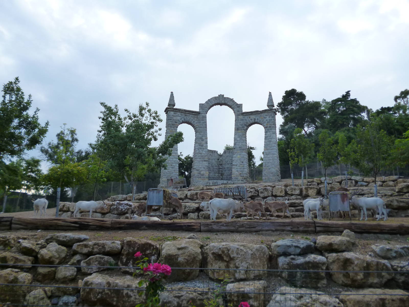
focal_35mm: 28
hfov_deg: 63.4
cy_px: 154
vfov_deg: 49.7
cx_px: 204
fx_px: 331
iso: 160
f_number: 3.1
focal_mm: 5
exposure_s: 1/200
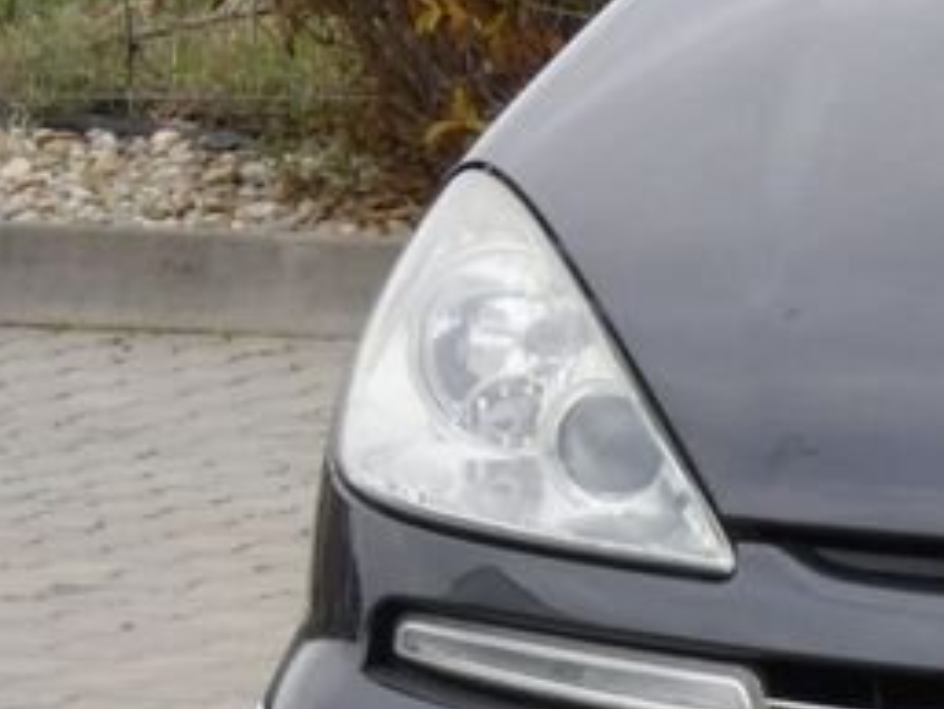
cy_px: 426
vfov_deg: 3.4
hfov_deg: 4.5
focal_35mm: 438
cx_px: 1877
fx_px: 11950
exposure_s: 1/80
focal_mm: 19.7
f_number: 5.6
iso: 100
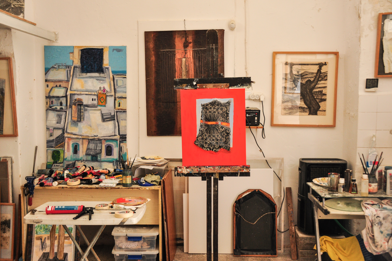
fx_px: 392
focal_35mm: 36
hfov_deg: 53.1
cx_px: 196
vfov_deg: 36.9
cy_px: 130
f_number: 3.8
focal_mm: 24
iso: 500
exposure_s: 1/100
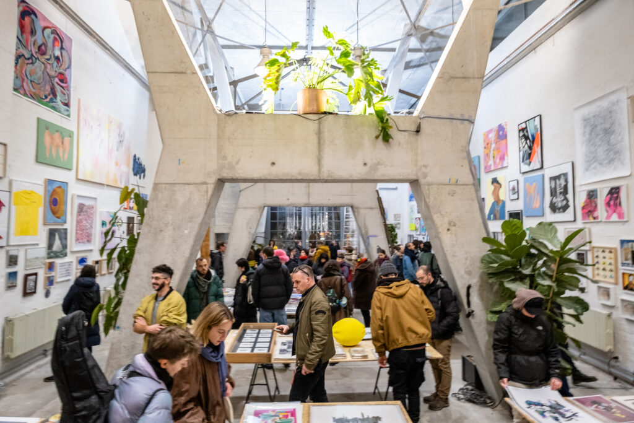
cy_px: 212
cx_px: 317
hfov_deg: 84.0
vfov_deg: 61.9
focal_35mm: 20
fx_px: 352
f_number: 4
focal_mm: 13.2
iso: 3200
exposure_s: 1/40
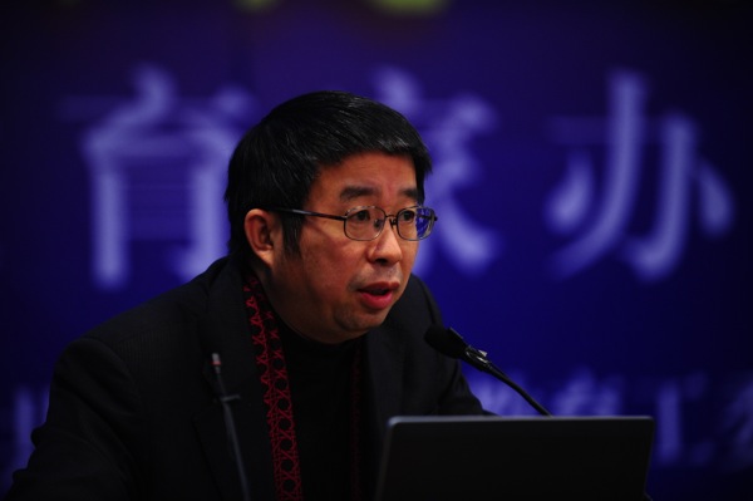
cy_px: 250
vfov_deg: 7.8
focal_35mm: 175
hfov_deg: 11.8
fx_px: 3657
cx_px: 376
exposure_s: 1/320
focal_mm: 175
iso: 1000
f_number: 3.2
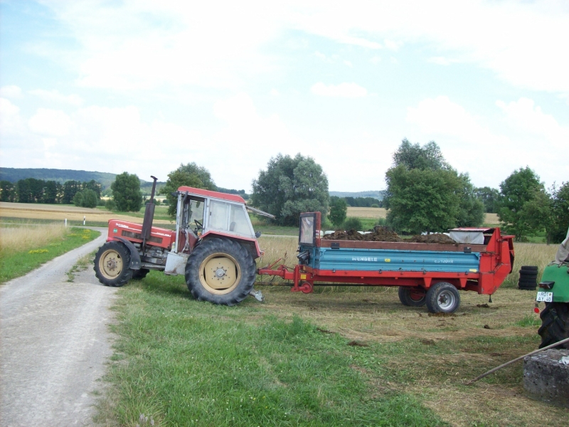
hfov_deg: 51.4
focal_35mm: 36
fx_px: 592
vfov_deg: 39.7
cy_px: 214
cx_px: 284
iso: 80
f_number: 2.7
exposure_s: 1/577
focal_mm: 6
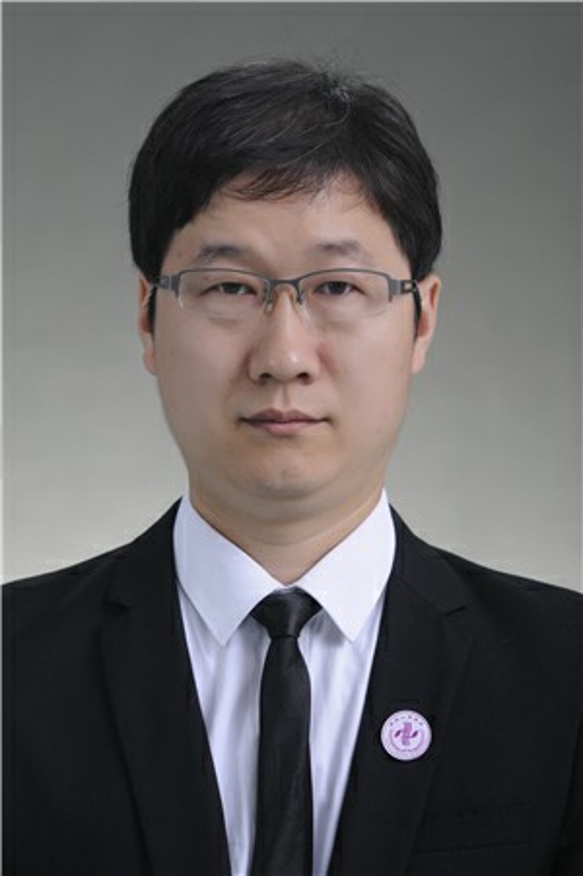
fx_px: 3102
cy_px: 438
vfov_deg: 16.1
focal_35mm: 128
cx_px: 292
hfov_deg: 10.7
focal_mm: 85
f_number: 5.6
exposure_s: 1/125
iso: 160
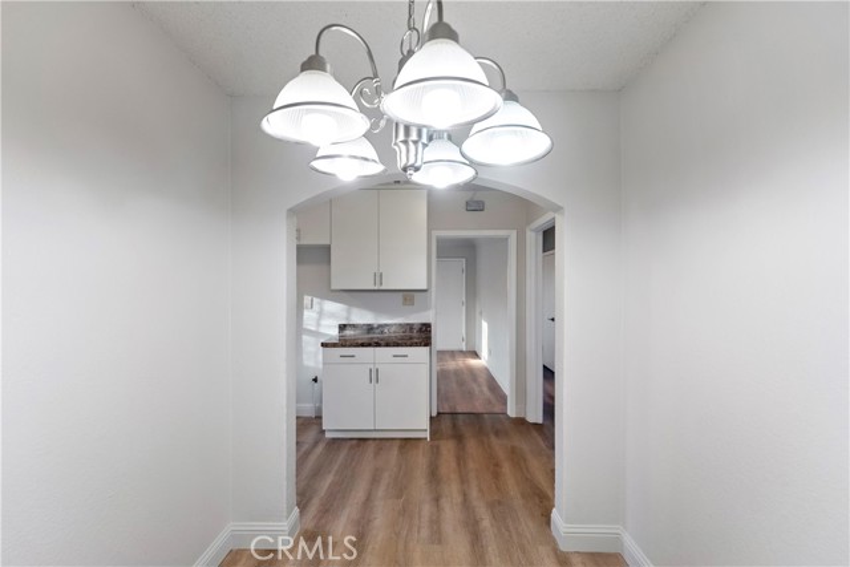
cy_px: 284
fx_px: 331
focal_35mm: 14
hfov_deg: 104.2
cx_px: 425
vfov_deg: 81.2
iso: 640
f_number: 4
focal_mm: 14
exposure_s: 1/160
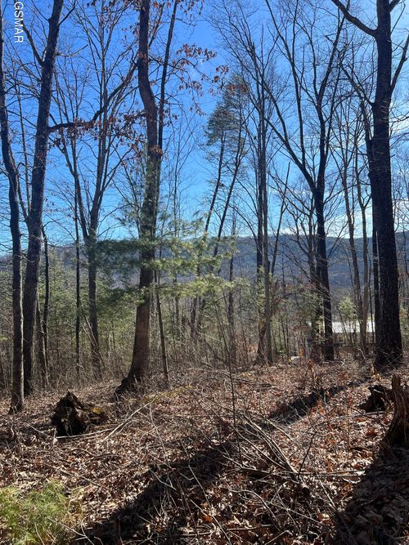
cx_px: 204
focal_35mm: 26
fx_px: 410
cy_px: 272
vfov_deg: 67.3
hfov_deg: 53.0
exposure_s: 1/2083
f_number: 1.5
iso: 50
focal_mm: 5.7
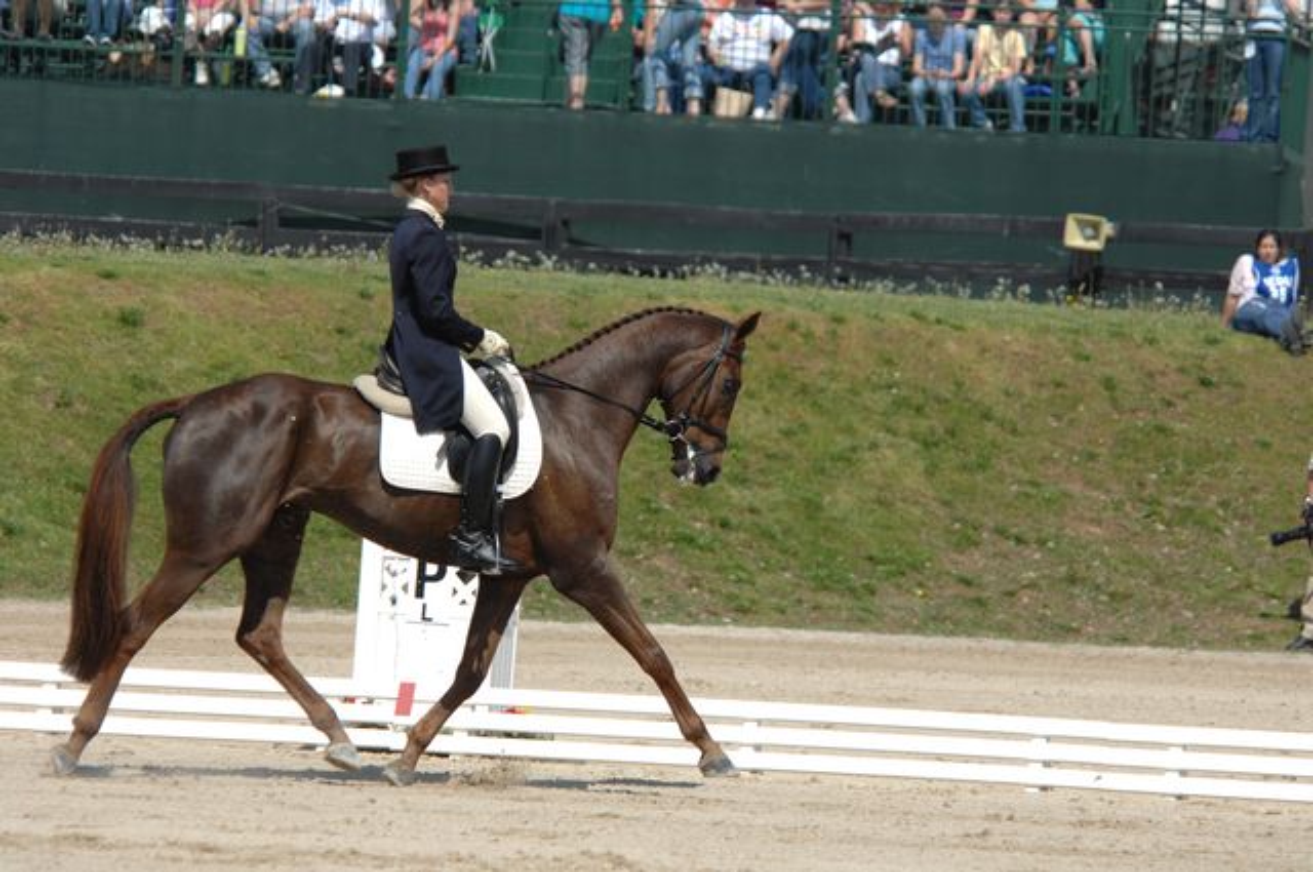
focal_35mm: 345
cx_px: 656
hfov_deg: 6.0
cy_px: 436
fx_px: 12567
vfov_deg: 4.0
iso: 200
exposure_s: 1/1250
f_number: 5.6
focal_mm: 230
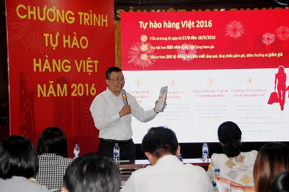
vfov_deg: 17.4
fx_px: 625
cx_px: 144
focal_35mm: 78
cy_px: 96
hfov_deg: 26.0
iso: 400
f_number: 5
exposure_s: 1/30
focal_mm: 52
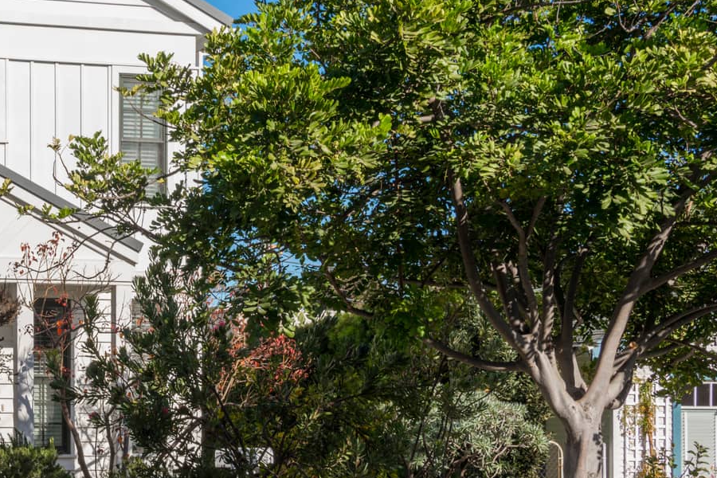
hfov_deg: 22.4
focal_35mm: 88
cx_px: 44
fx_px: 1753
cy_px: 234
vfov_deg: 15.5
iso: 64
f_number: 14
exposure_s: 1/60
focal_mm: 44
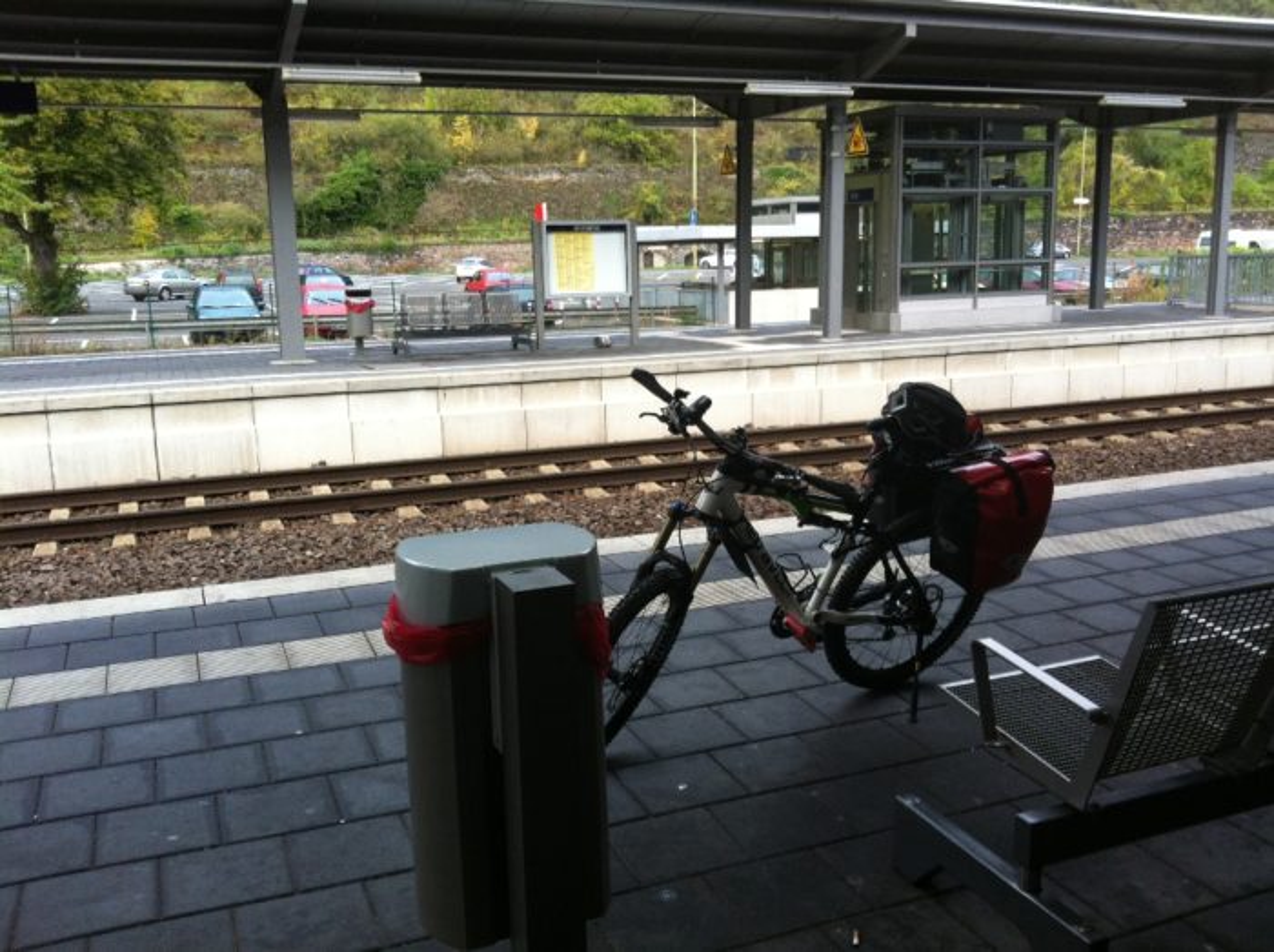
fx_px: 1286
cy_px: 476
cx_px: 637
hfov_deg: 52.7
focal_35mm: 35
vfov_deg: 40.6
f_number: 2.8
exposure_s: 1/30
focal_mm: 3.85
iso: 80
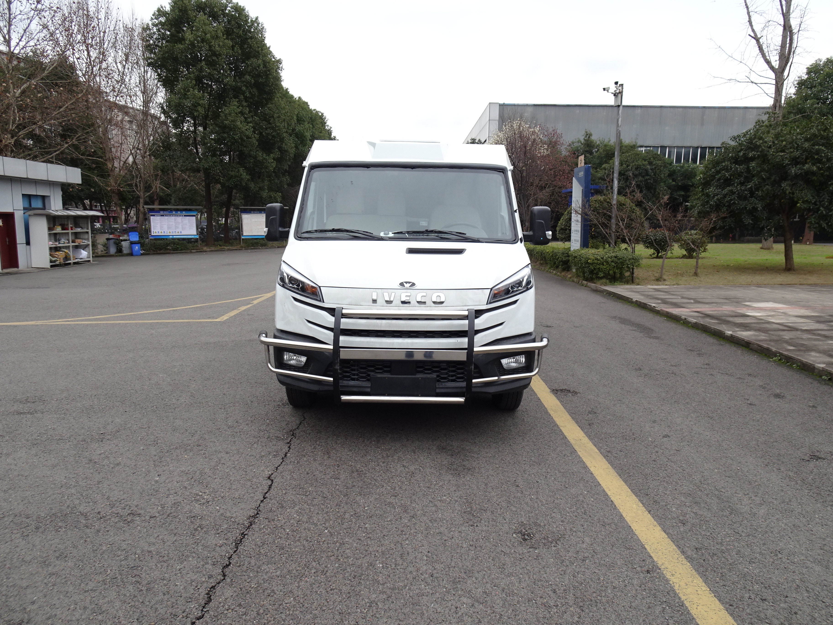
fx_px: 578
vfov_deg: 56.8
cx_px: 416
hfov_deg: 71.6
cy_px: 312
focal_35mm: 24
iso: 80
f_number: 3.5
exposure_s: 1/400
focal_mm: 4.1
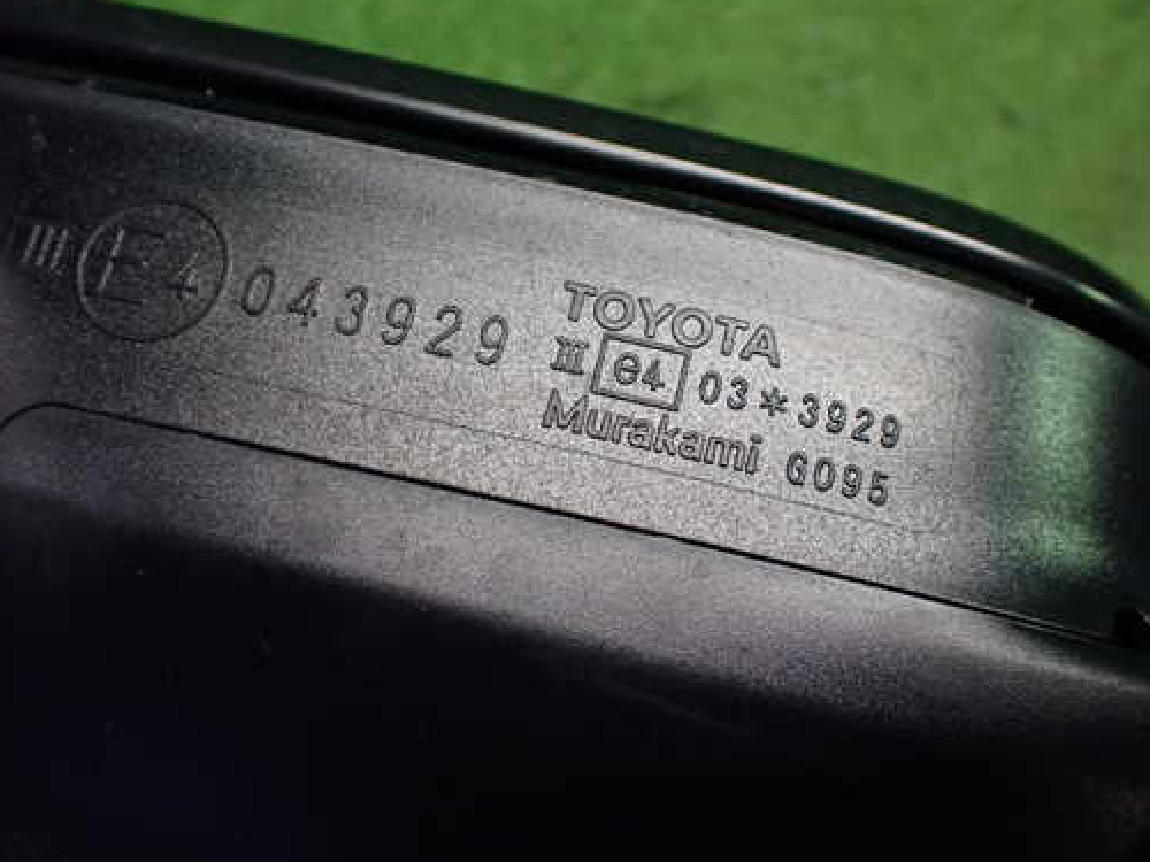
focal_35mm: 36
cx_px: 630
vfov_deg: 39.7
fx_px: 1196
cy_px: 430
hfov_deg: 51.3
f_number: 2.3
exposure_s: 1/125
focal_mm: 5.4
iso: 640
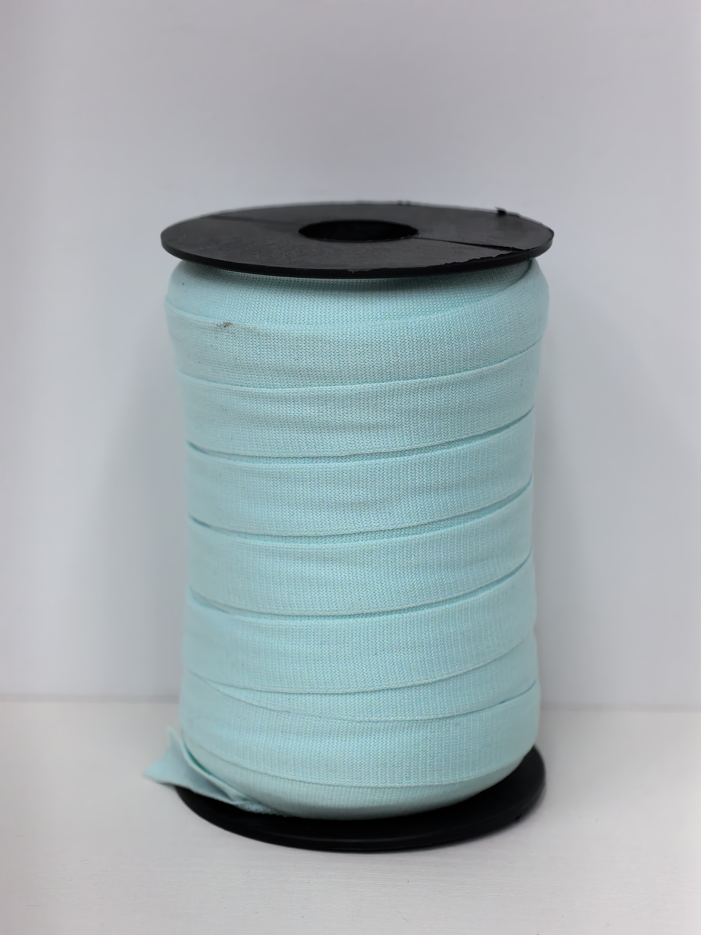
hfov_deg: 16.6
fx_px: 2403
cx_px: 350
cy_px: 468
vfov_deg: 22.0
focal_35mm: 89
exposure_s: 1/1000
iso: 1000
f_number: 2.4
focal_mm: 24.13
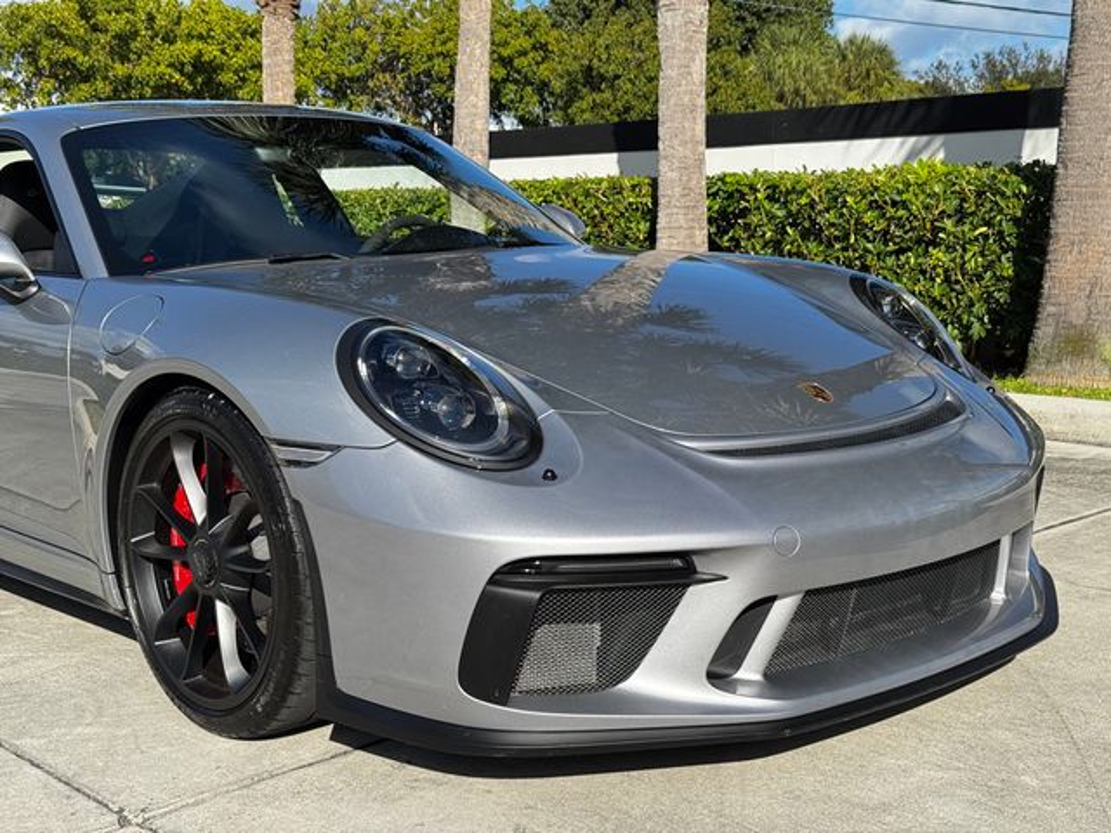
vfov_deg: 30.3
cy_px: 416
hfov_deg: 39.7
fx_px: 1541
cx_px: 556
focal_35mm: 48
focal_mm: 6.76
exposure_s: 1/2513
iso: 64
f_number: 1.78
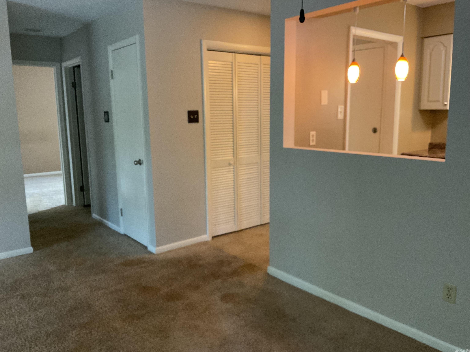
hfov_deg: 61.7
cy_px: 176
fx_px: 394
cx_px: 235
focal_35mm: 29
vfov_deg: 48.2
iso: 125
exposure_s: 1/60
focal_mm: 3
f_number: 1.8
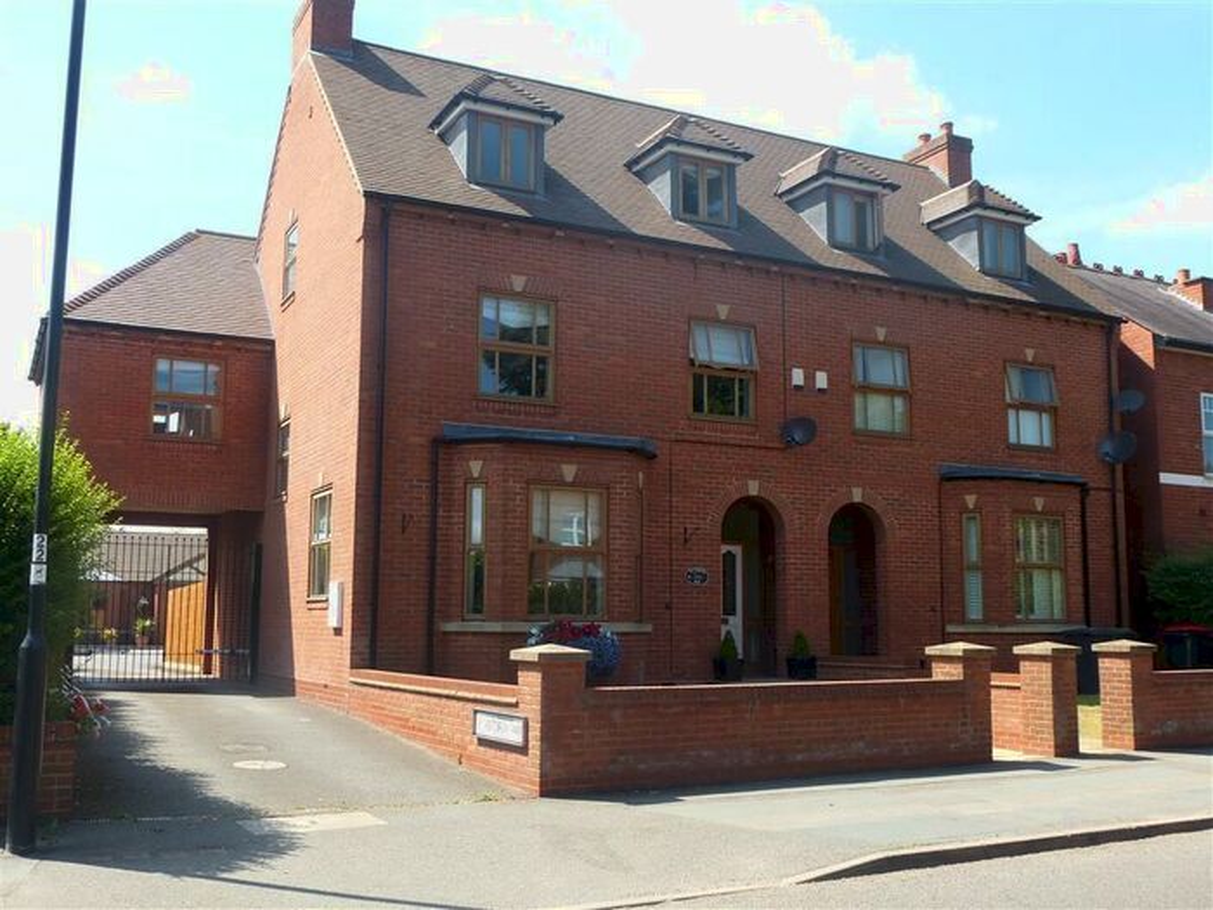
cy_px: 455
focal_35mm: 33
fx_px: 1156
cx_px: 606
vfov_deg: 42.9
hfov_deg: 55.4
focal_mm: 5.9
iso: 100
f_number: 4
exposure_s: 1/250
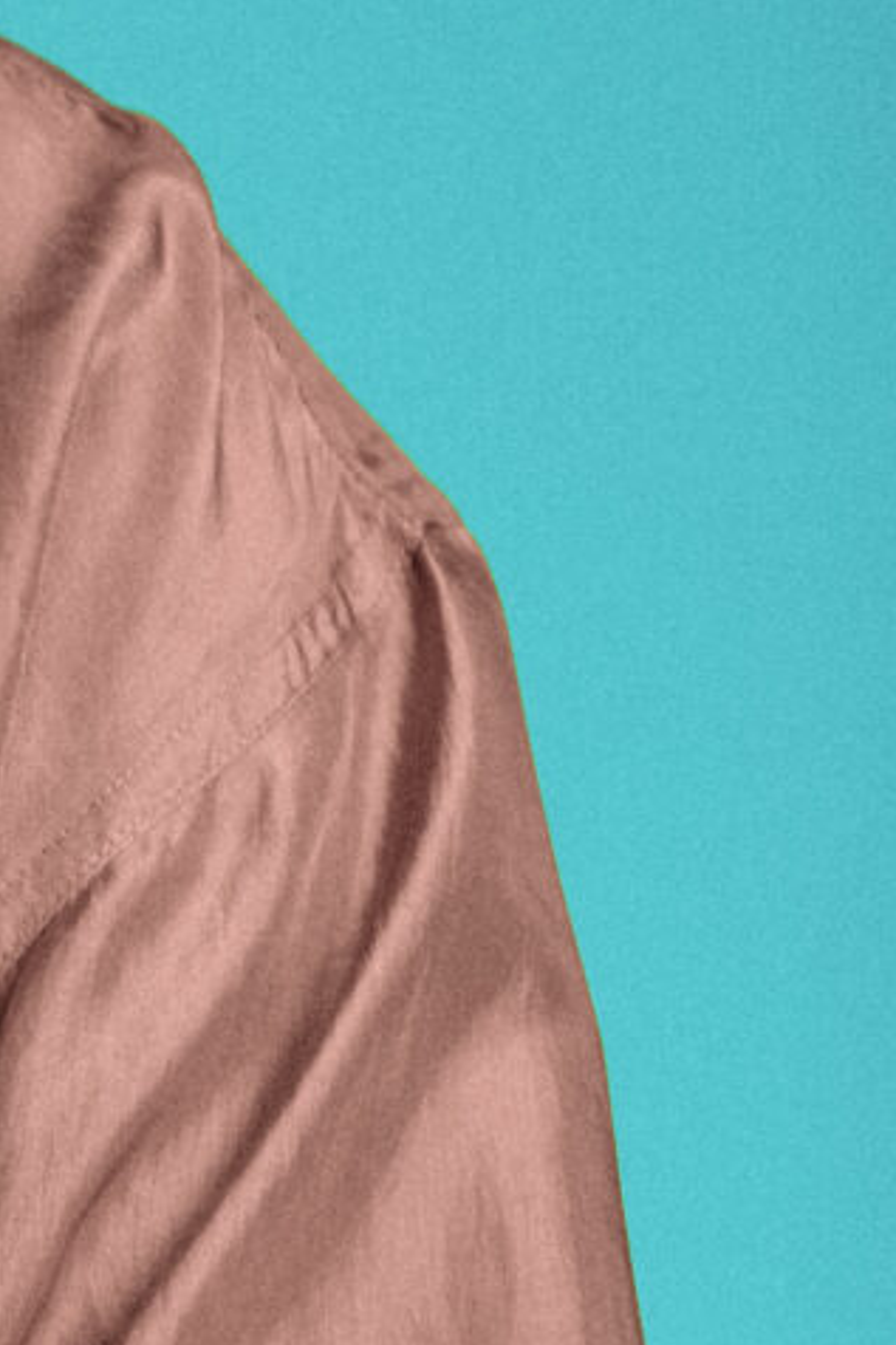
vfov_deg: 2.2
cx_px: -1454
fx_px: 35191
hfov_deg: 1.5
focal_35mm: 942
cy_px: 427
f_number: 2.8
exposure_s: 1/125
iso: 1250
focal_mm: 175
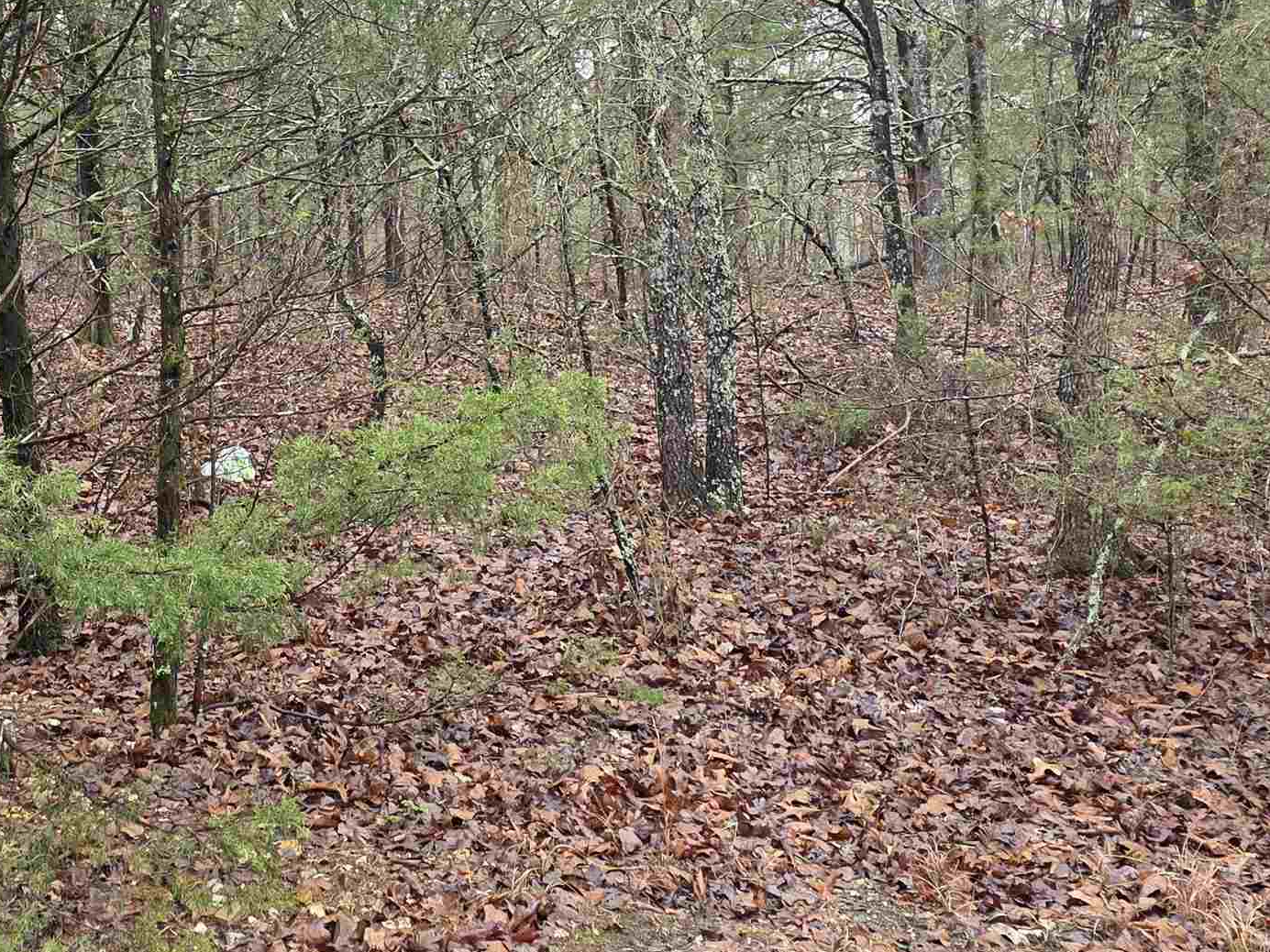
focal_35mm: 51
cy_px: 343
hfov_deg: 36.6
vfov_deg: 28.4
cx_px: 326
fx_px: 1871
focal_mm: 6.3
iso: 160
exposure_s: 1/180
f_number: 1.7
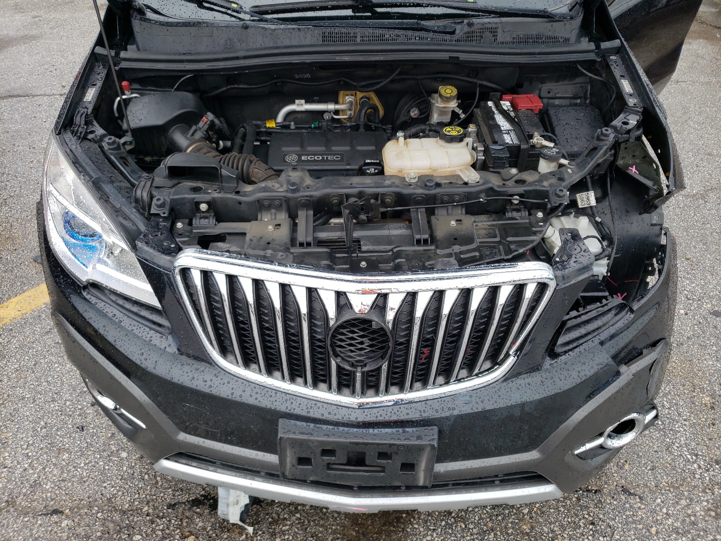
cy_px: 270
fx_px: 542
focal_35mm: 26
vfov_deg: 53.1
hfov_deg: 67.3
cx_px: 360
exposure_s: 1/625
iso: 50
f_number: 1.5
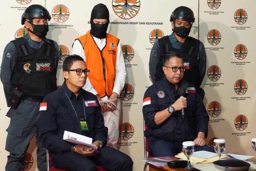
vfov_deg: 14.3
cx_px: 143
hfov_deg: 21.4
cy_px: 42
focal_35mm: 95
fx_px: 676
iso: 12800
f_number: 4.5
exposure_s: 1/200
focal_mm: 55
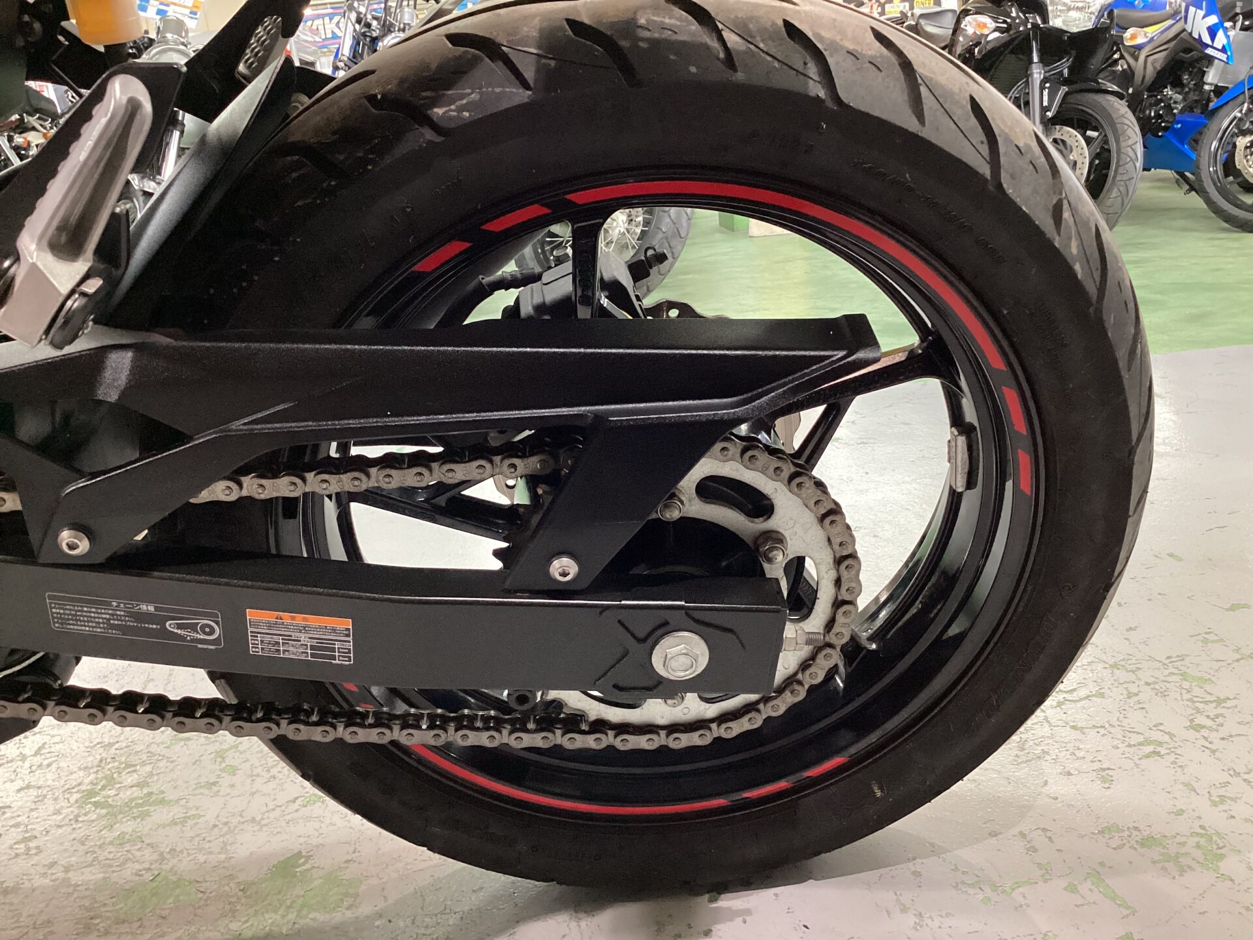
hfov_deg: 58.4
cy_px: 470
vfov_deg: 45.4
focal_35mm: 31
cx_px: 626
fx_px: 1122
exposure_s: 1/60
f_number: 2.4
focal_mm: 3.3
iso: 250
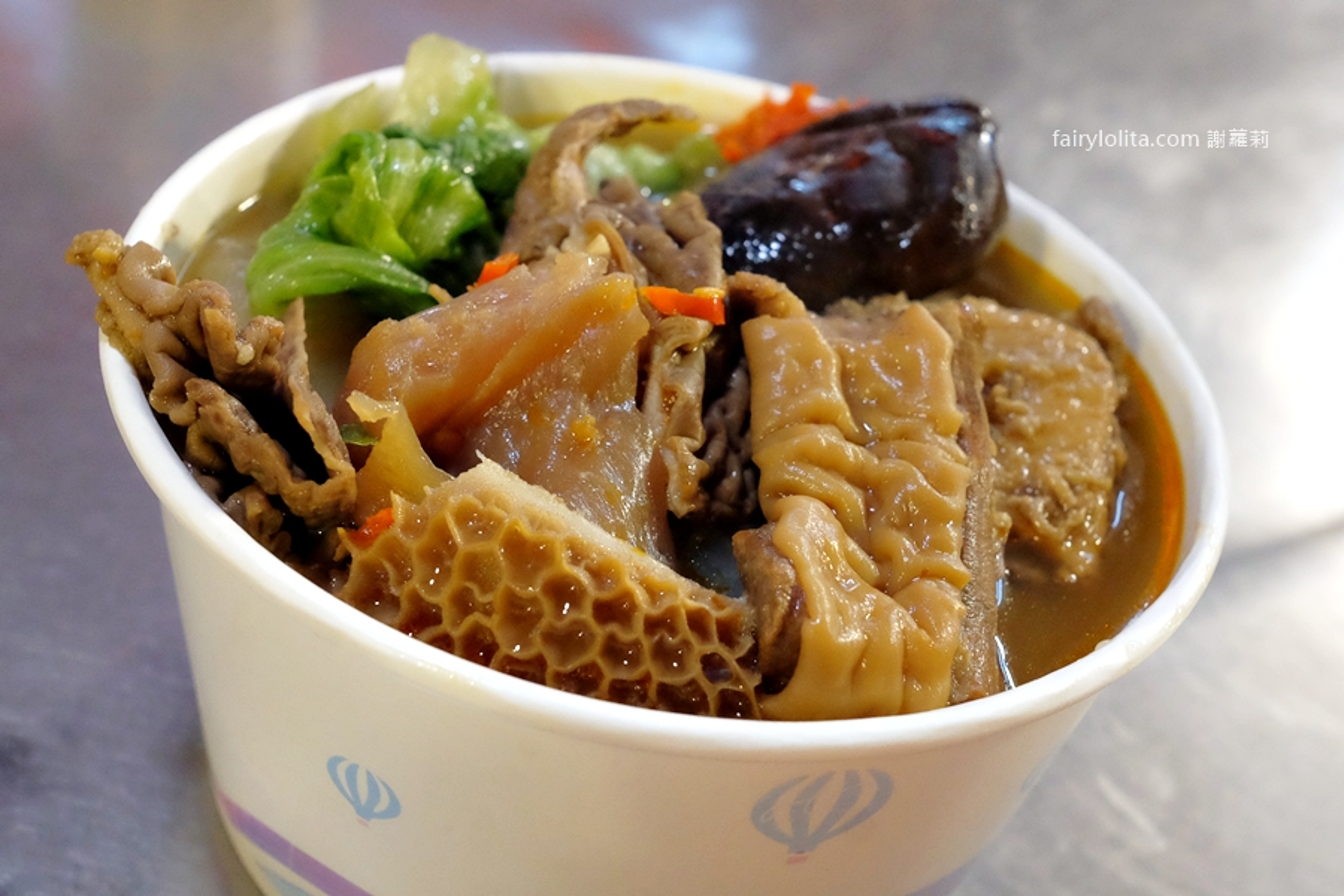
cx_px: 672
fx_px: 1307
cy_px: 448
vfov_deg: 37.9
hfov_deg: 54.4
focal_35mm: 35
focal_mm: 23
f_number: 5
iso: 3200
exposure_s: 1/150
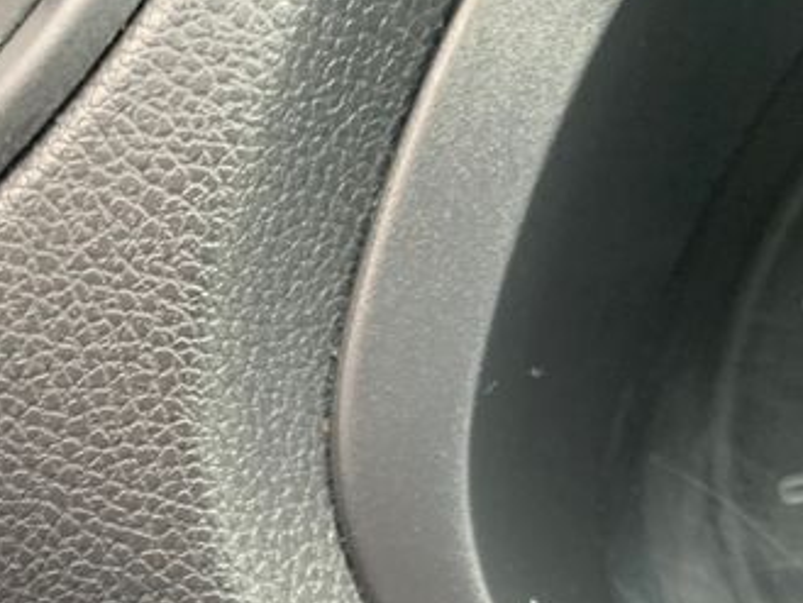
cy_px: 828
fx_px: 1880
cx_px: 220
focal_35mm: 81
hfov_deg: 23.9
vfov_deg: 16.9
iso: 160
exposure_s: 1/60
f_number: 1.8
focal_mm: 4.25
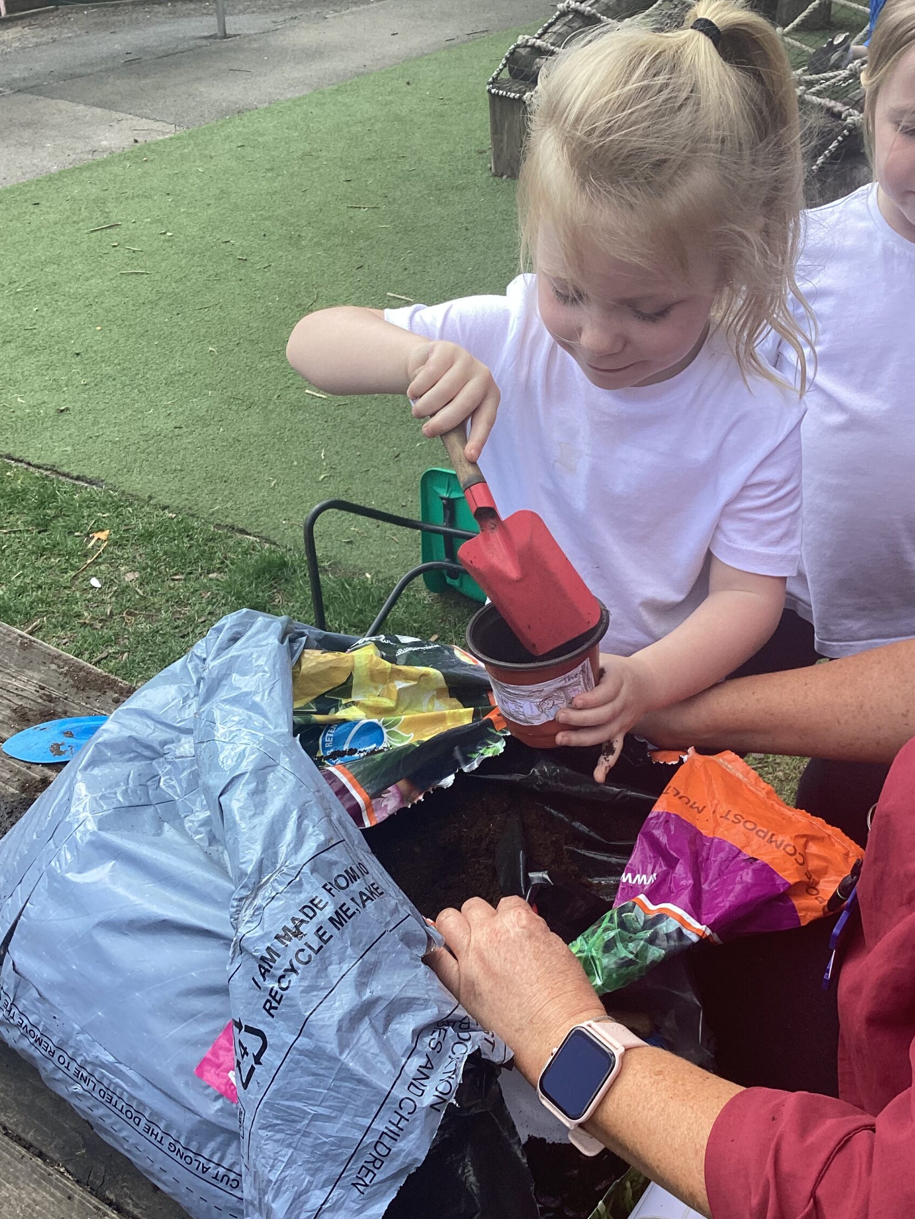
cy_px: 632
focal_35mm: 35
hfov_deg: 40.7
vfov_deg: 52.6
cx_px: 484
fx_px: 1233
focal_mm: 3.3
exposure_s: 1/365
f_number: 2.4
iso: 25
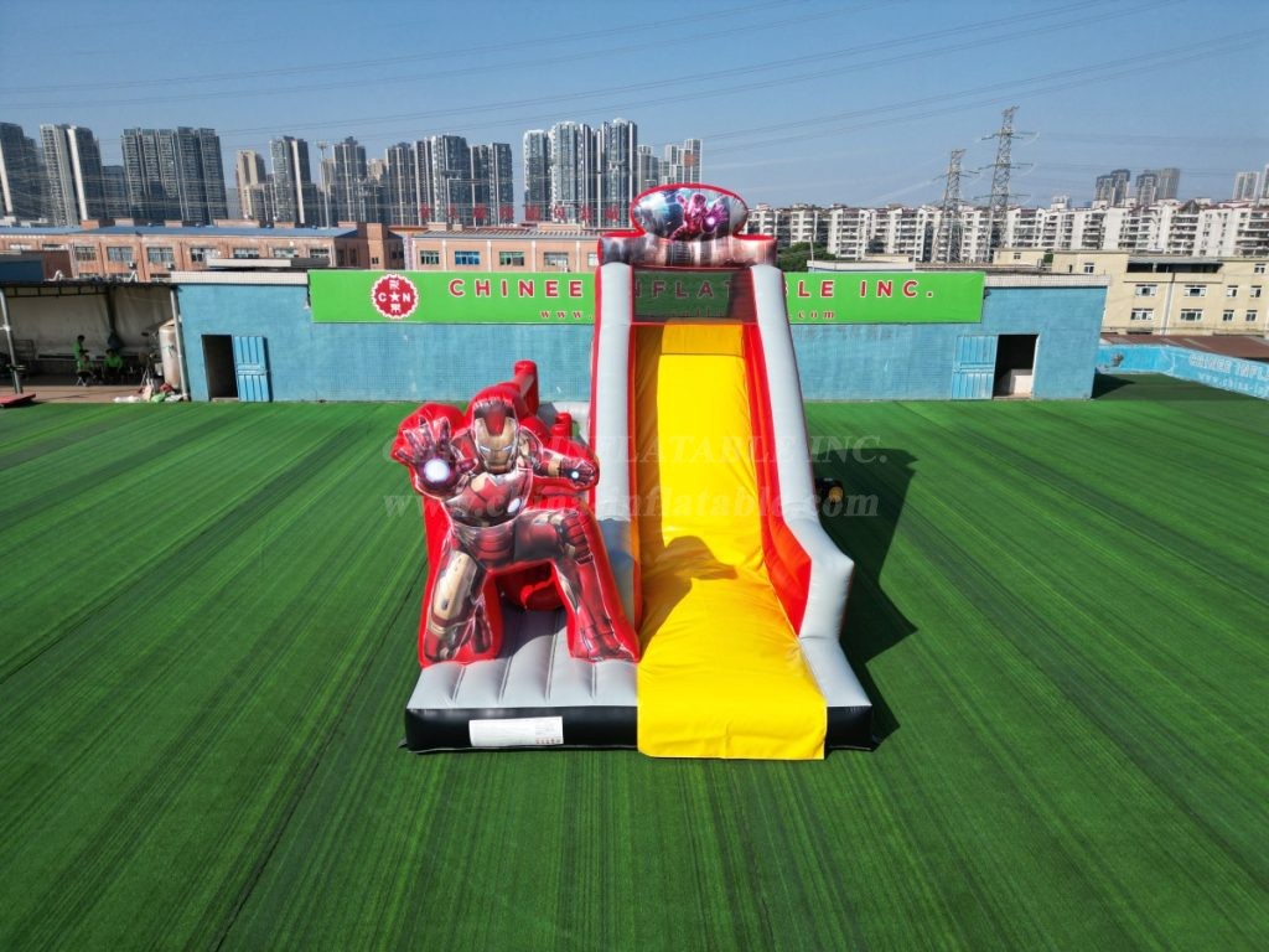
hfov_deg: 71.6
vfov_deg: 56.8
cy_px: 476
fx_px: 880
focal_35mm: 24
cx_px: 634
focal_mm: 6.72
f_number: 1.7
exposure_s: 1/4000
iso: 120
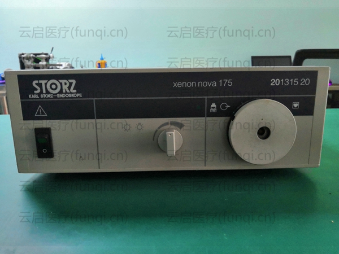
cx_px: 170
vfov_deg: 51.4
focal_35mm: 27
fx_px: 264
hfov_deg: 65.3
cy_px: 127
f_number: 1.8
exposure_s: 1/30
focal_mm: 3.95
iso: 500
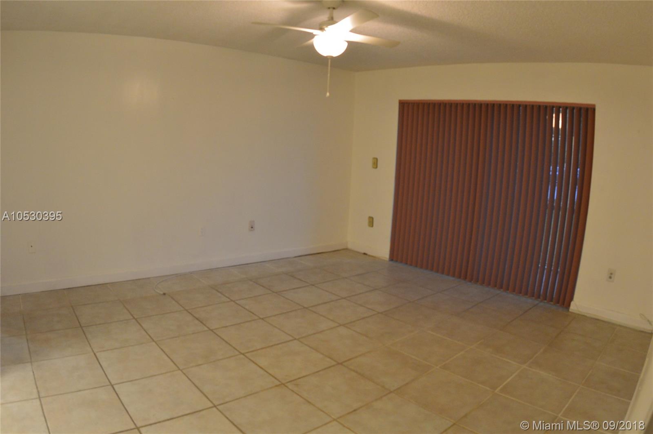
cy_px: 217
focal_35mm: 22
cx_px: 326
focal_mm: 15
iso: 800
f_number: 4.5
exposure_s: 1/60
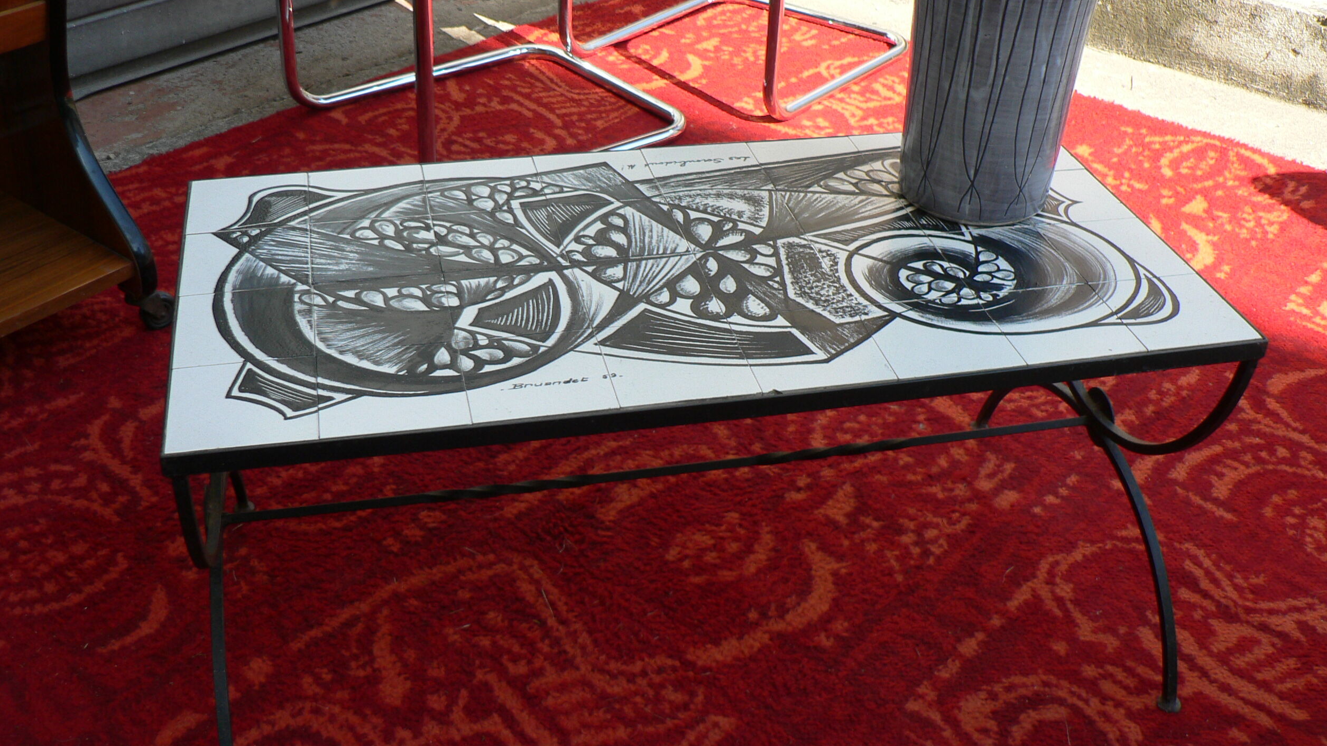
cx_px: 676
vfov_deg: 29.7
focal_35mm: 40
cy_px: 318
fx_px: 1407
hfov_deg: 50.5
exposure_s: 1/320
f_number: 2.8
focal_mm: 6
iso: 80
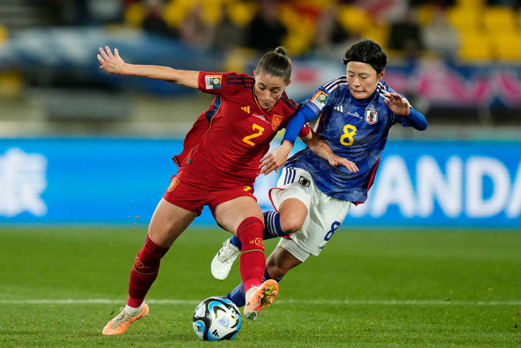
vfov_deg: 3.4
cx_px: 260
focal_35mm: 400
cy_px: 174
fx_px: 5789
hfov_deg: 5.2
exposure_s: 1/2500
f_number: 2.8
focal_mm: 400
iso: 2500
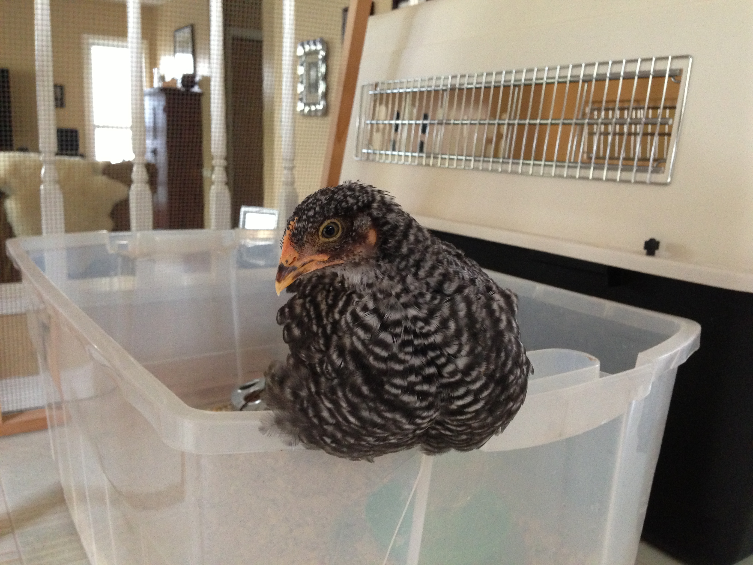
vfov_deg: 42.9
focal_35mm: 33
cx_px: 376
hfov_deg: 55.4
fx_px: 718
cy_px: 282
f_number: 2.4
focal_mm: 4.13
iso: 320
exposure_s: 1/20
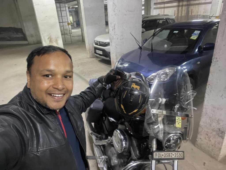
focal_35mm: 23
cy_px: 85
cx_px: 113
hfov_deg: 73.9
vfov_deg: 58.9
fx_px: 150
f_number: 2.2
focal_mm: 2.71
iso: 800
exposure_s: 1/8
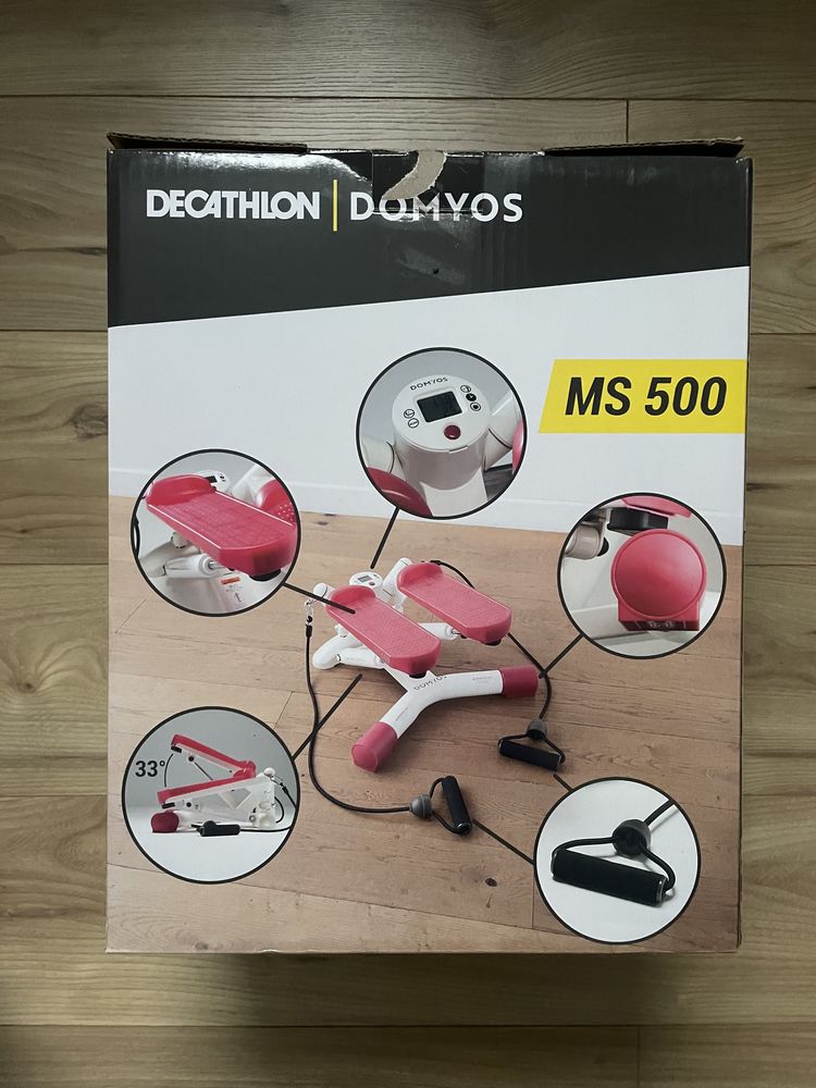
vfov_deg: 67.3
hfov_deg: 53.1
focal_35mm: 26
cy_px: 544
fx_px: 817
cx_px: 408
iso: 640
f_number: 1.6
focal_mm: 4.2
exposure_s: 1/30
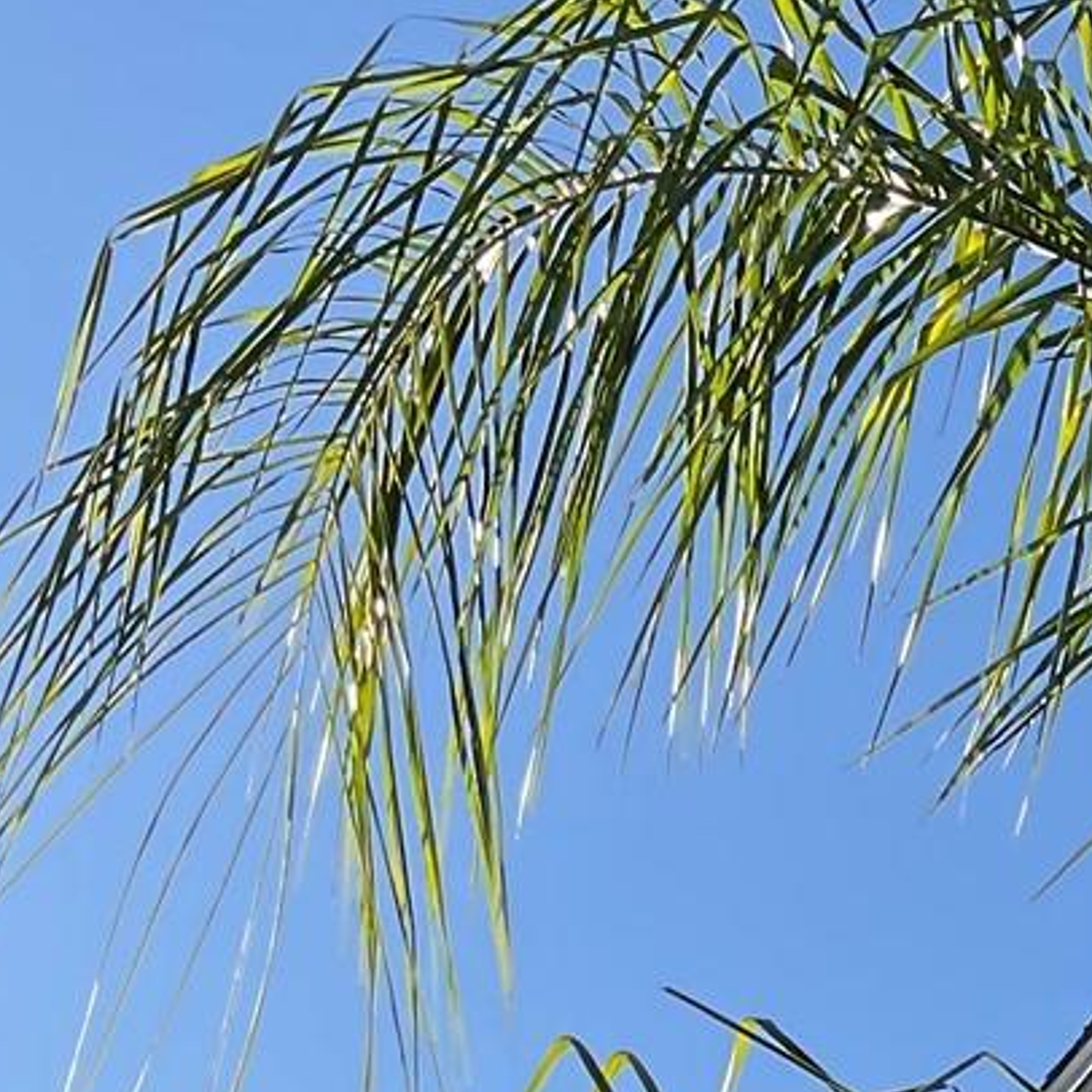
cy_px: 1356
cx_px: 1600
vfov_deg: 16.4
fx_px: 3605
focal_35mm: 101
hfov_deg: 15.9
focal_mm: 3
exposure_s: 1/962
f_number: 1.8
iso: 16
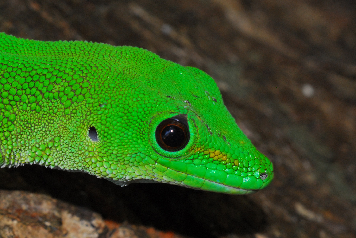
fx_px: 5940
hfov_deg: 3.4
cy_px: 119
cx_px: 178
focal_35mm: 600
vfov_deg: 2.3
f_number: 16
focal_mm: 400
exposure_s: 1/60
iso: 800
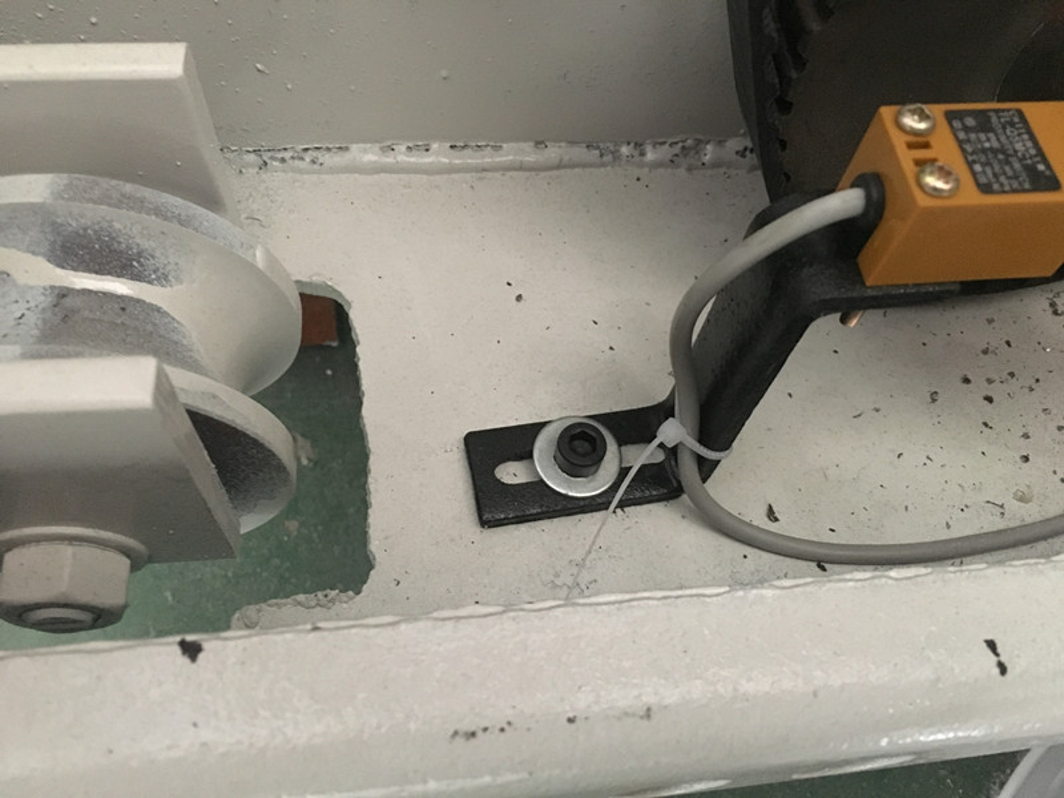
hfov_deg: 61.7
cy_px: 399
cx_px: 532
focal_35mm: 29
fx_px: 891
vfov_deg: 48.2
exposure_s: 1/17
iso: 500
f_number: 2.2
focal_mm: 4.15
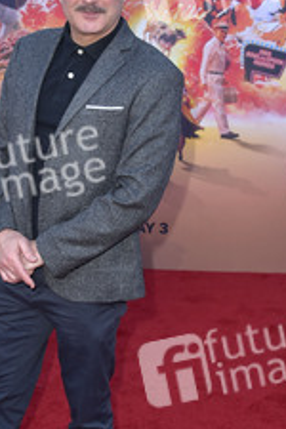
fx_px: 763
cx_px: 64
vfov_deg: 31.3
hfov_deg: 21.0
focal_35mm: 64
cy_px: 267
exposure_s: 1/250
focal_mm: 36
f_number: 6.3
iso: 400
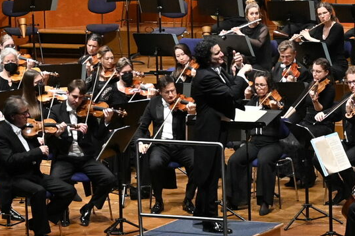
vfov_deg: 6.9
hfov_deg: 10.1
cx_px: 489
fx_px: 1951
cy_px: 44
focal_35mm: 198
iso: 3200
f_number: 4.5
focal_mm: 37
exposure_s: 1/200
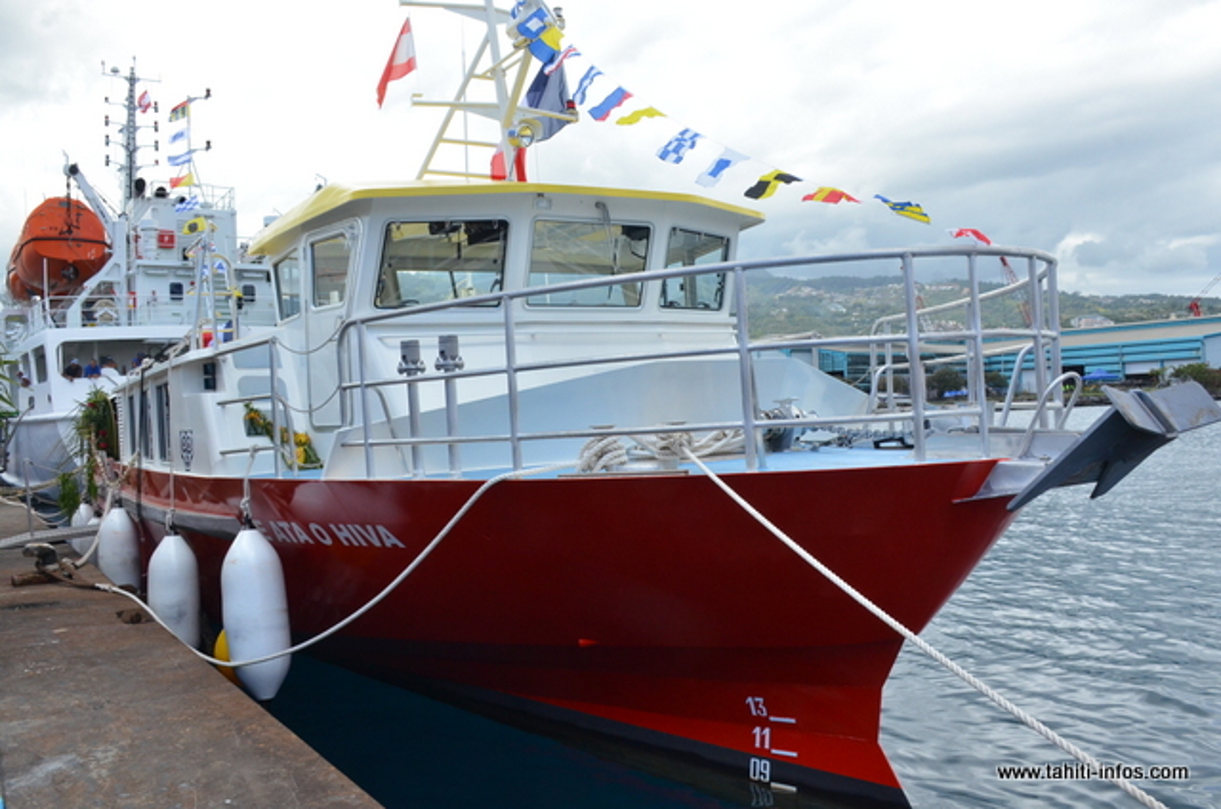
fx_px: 1015
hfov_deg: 62.0
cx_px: 610
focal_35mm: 30
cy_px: 404
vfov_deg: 43.4
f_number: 14
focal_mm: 20
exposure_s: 1/800
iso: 1000
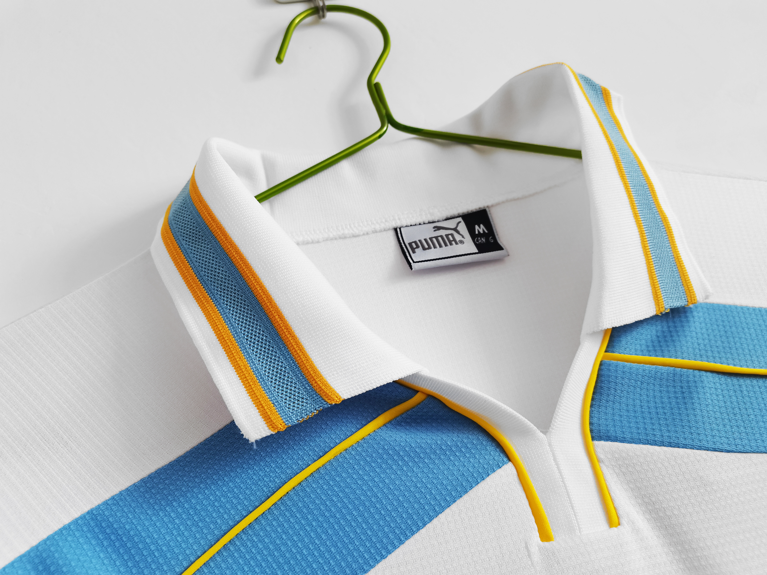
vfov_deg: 53.1
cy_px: 288
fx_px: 576
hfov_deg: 67.3
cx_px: 384
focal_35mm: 26
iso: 200
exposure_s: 1/50
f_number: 1.8
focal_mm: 5.58
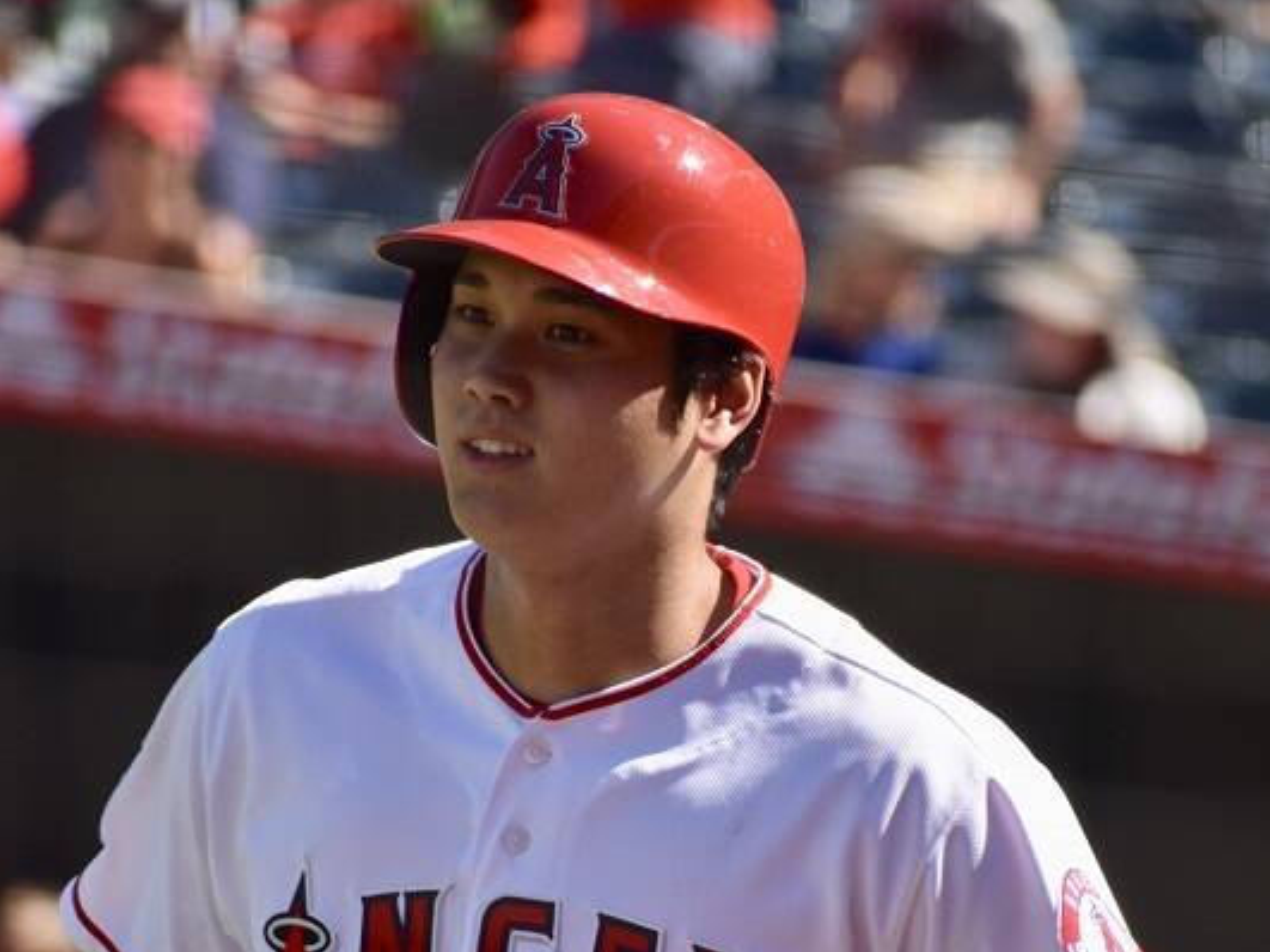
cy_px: 744
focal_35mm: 652
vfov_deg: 2.3
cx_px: 635
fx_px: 23915
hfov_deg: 3.0
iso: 400
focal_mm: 300
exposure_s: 1/1000
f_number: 6.3
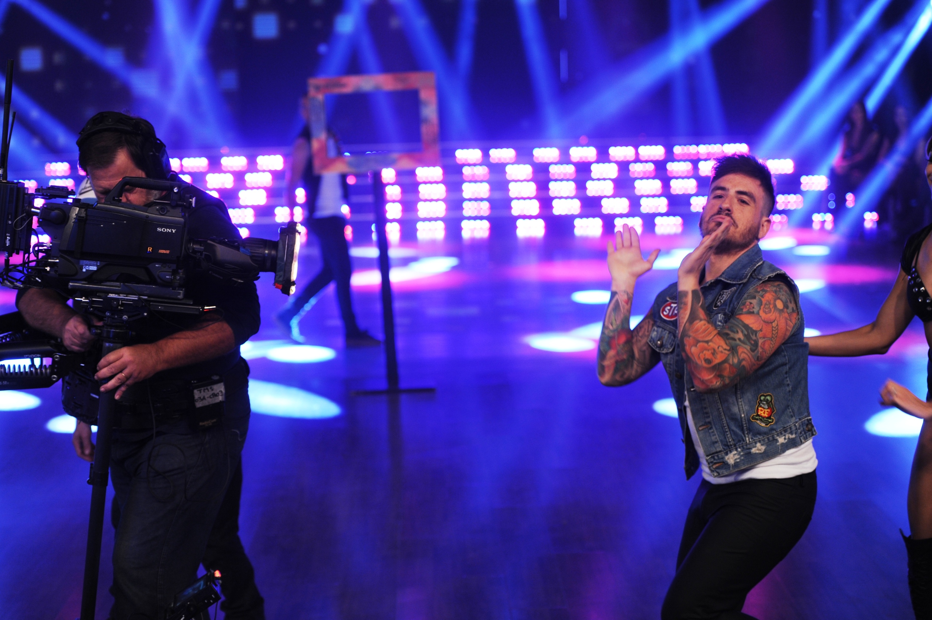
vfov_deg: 19.4
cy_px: 310
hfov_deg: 28.9
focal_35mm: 70
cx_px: 466
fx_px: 1811
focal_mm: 70
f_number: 2.8
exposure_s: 1/250
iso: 800
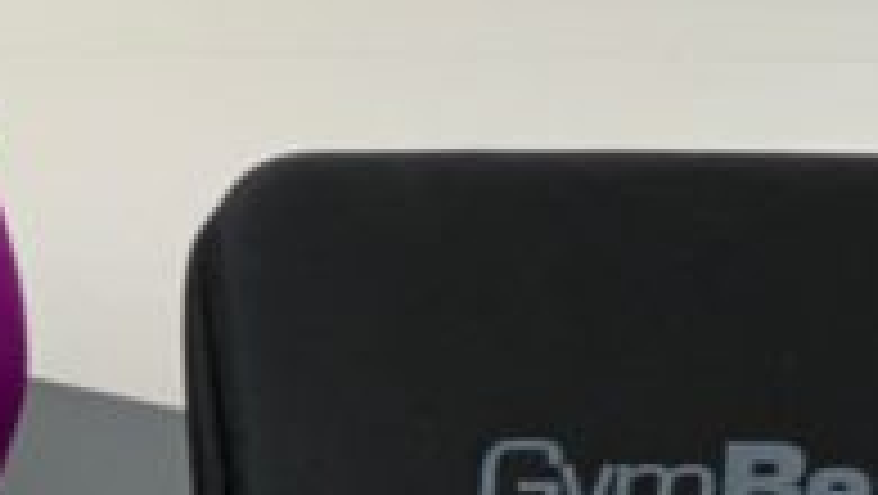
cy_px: -812
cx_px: -522
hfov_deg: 6.5
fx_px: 7618
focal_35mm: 327
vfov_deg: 3.7
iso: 40
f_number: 2.4
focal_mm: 6
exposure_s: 1/100
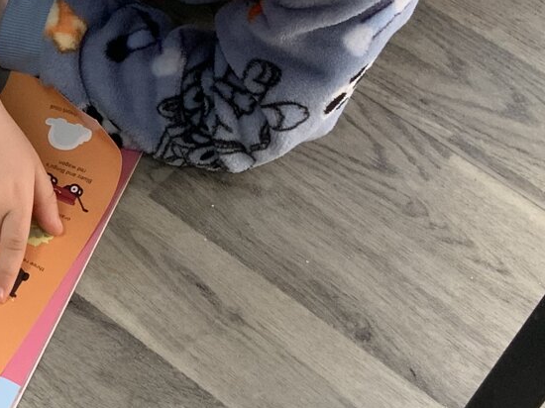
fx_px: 1700
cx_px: -200
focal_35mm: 108
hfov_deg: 17.0
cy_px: 157
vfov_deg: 13.7
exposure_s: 1/60
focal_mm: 3
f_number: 1.8
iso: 50
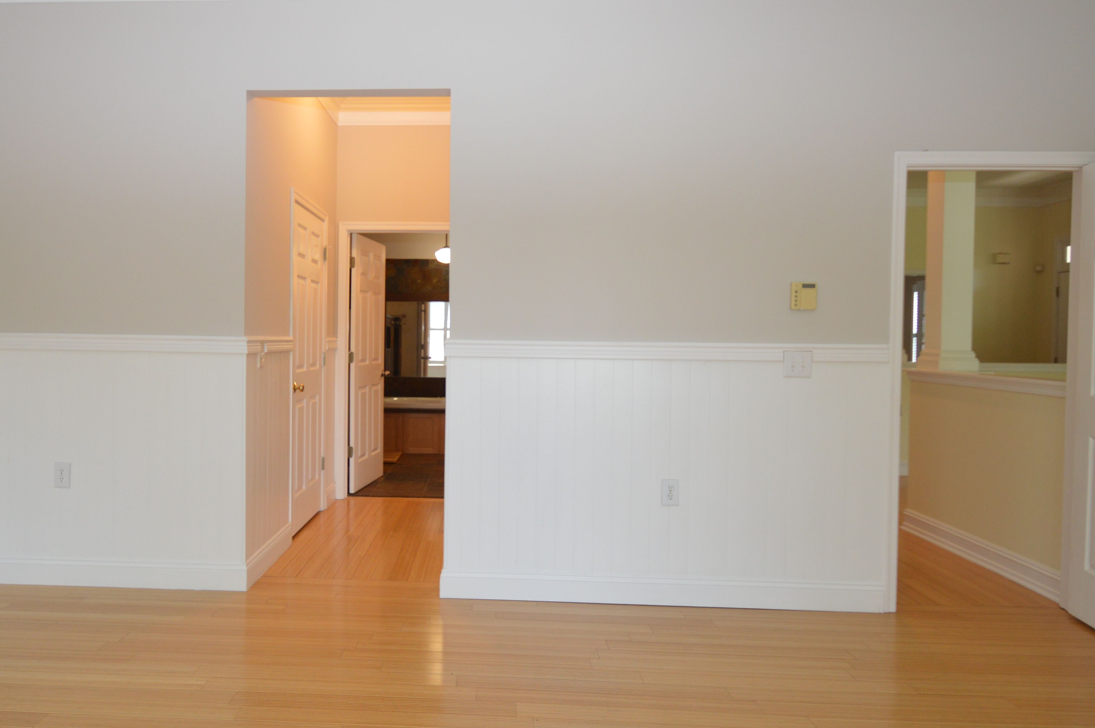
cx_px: 459
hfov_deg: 75.6
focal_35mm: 23
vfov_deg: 55.0
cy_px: 331
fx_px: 699
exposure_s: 1/60
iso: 400
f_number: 4
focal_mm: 10
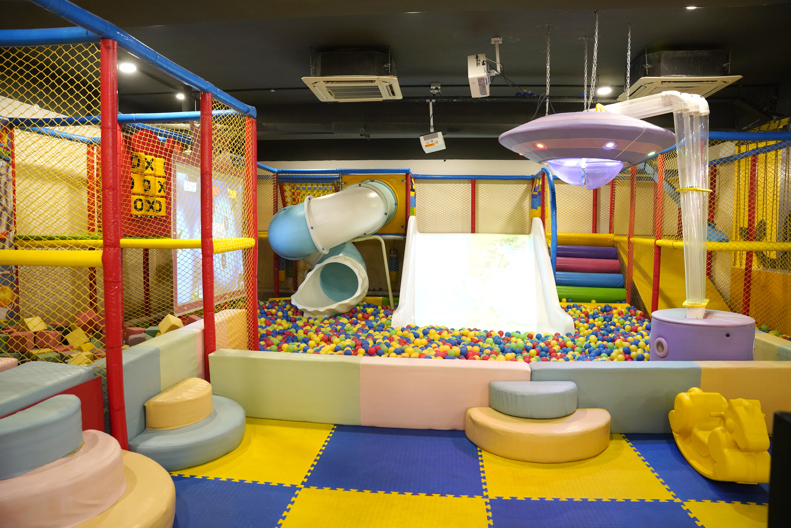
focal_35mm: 24
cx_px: 396
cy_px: 264
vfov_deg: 53.1
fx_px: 527
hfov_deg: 73.7
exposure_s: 1/160
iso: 3200
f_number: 4
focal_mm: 24
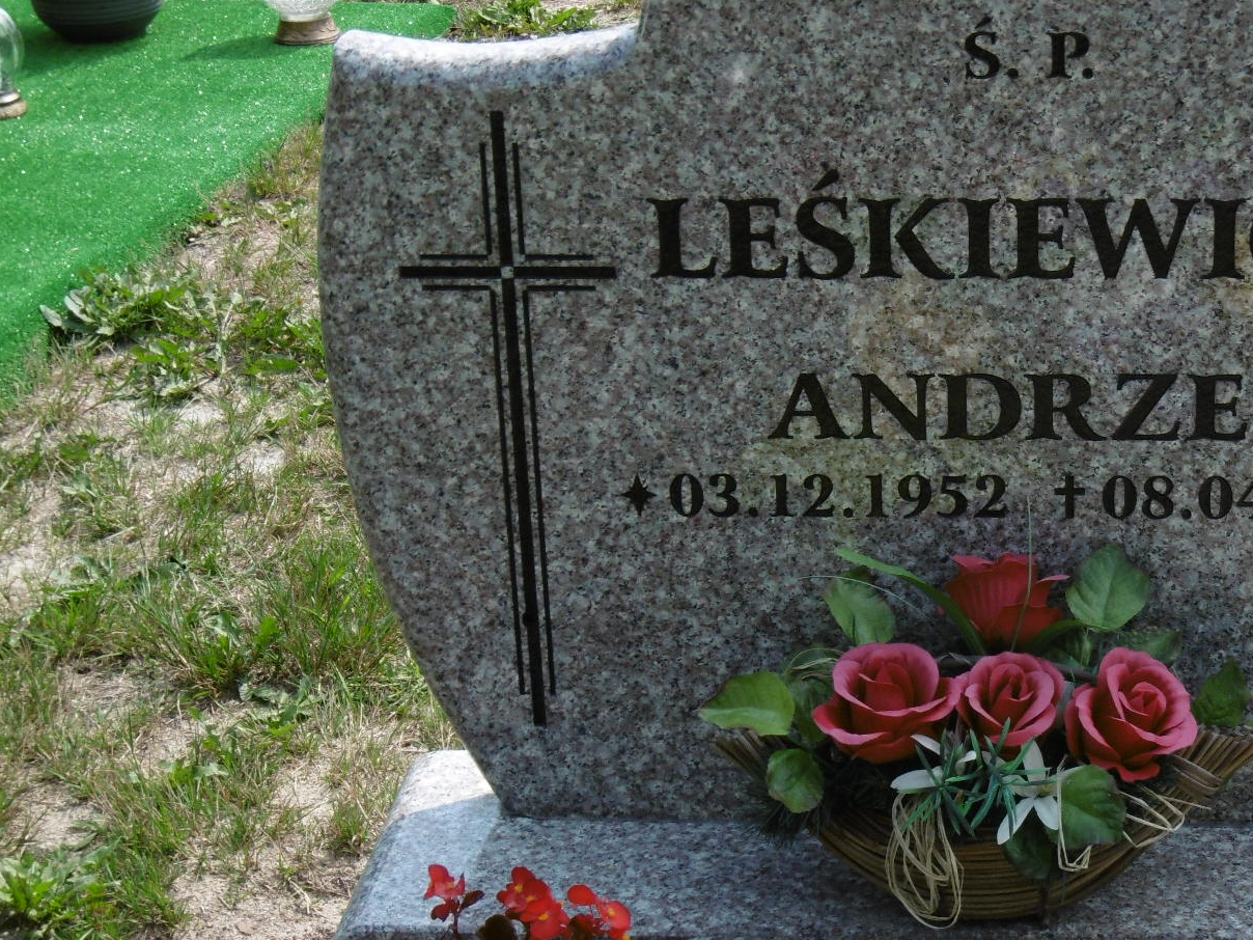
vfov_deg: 14.8
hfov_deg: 19.4
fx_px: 3620
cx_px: 1050
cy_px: 493
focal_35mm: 100
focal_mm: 10.5
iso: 100
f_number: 4.2
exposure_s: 1/500
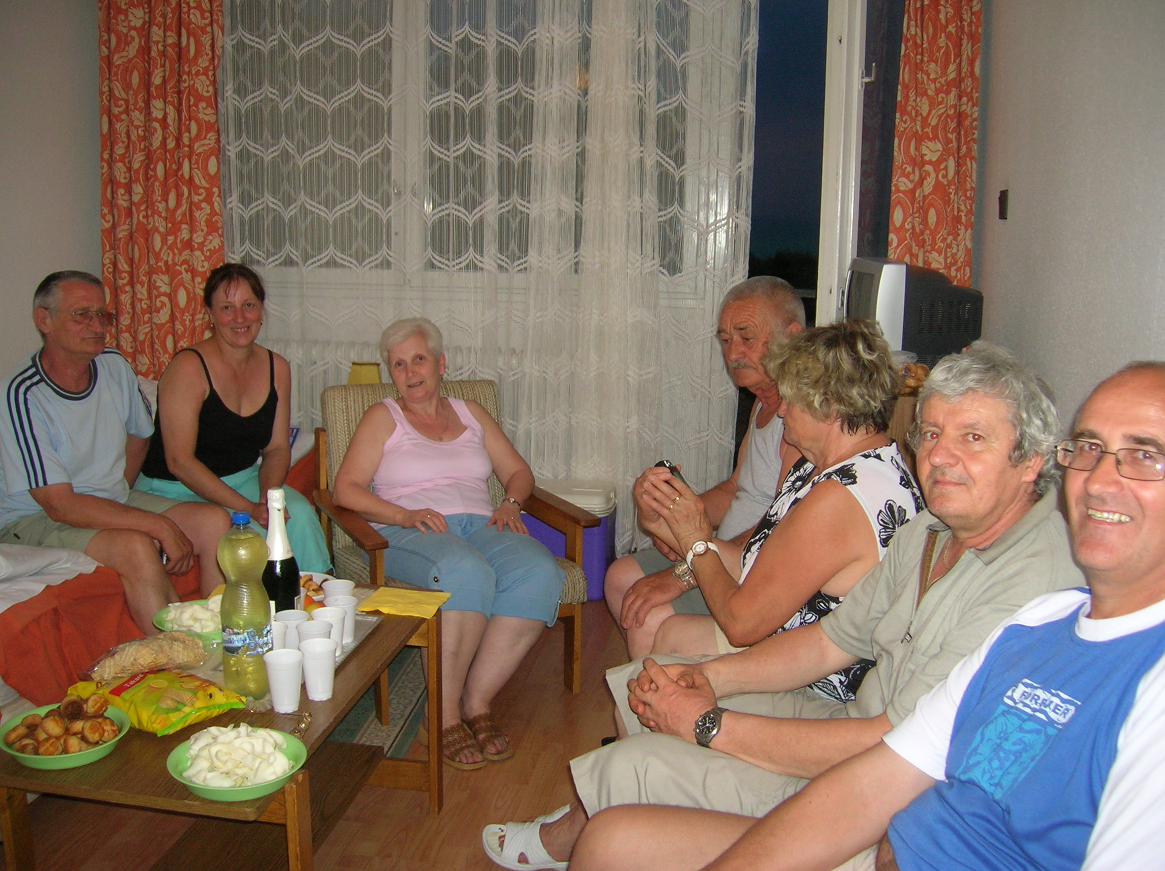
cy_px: 436
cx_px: 582
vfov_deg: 41.7
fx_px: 1143
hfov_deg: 54.0
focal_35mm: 34
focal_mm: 5.7
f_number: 2.9
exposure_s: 1/60.1
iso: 95
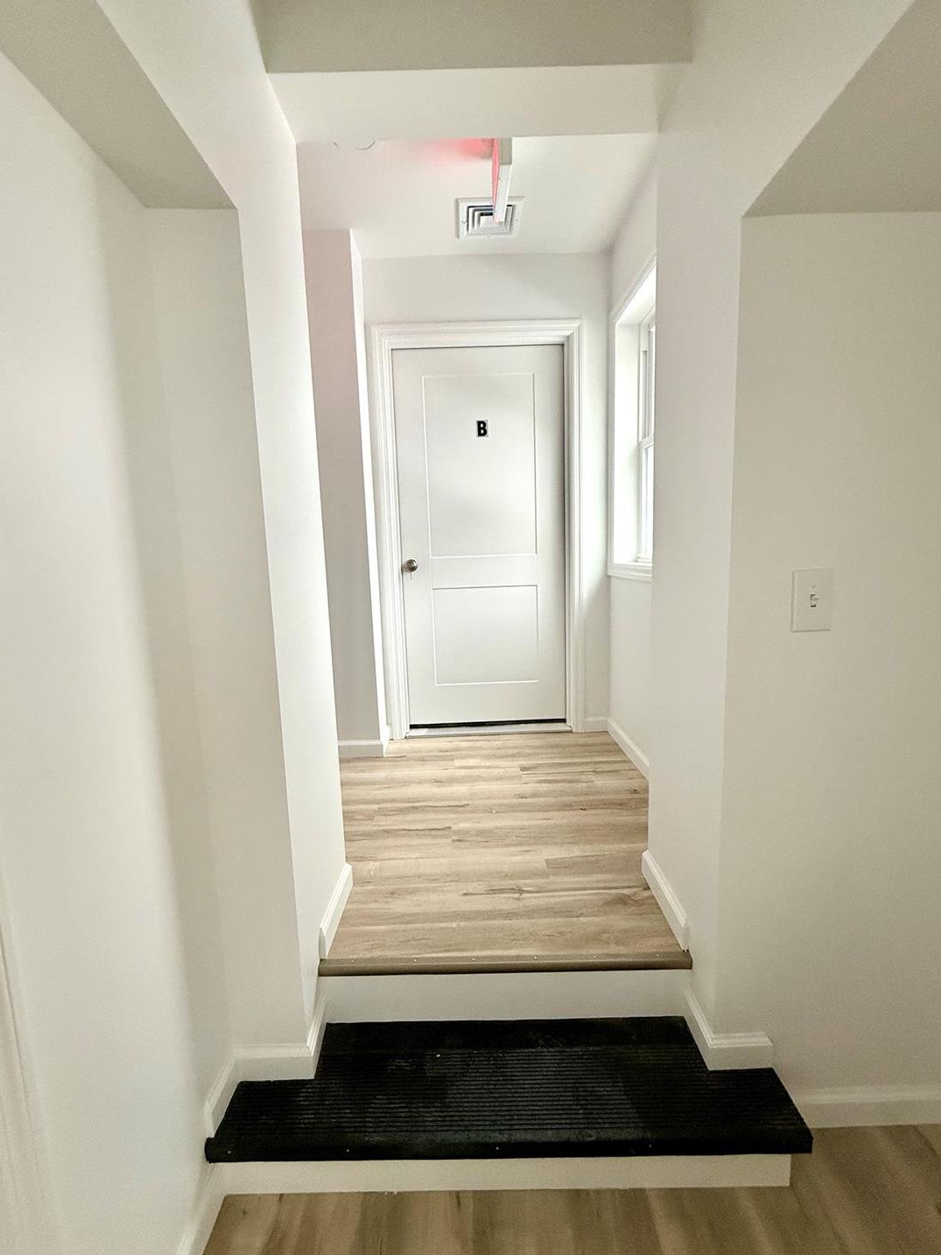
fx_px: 544
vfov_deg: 98.2
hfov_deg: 81.7
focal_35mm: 15
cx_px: 468
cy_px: 630
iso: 250
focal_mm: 2.22
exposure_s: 1/120
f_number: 2.2
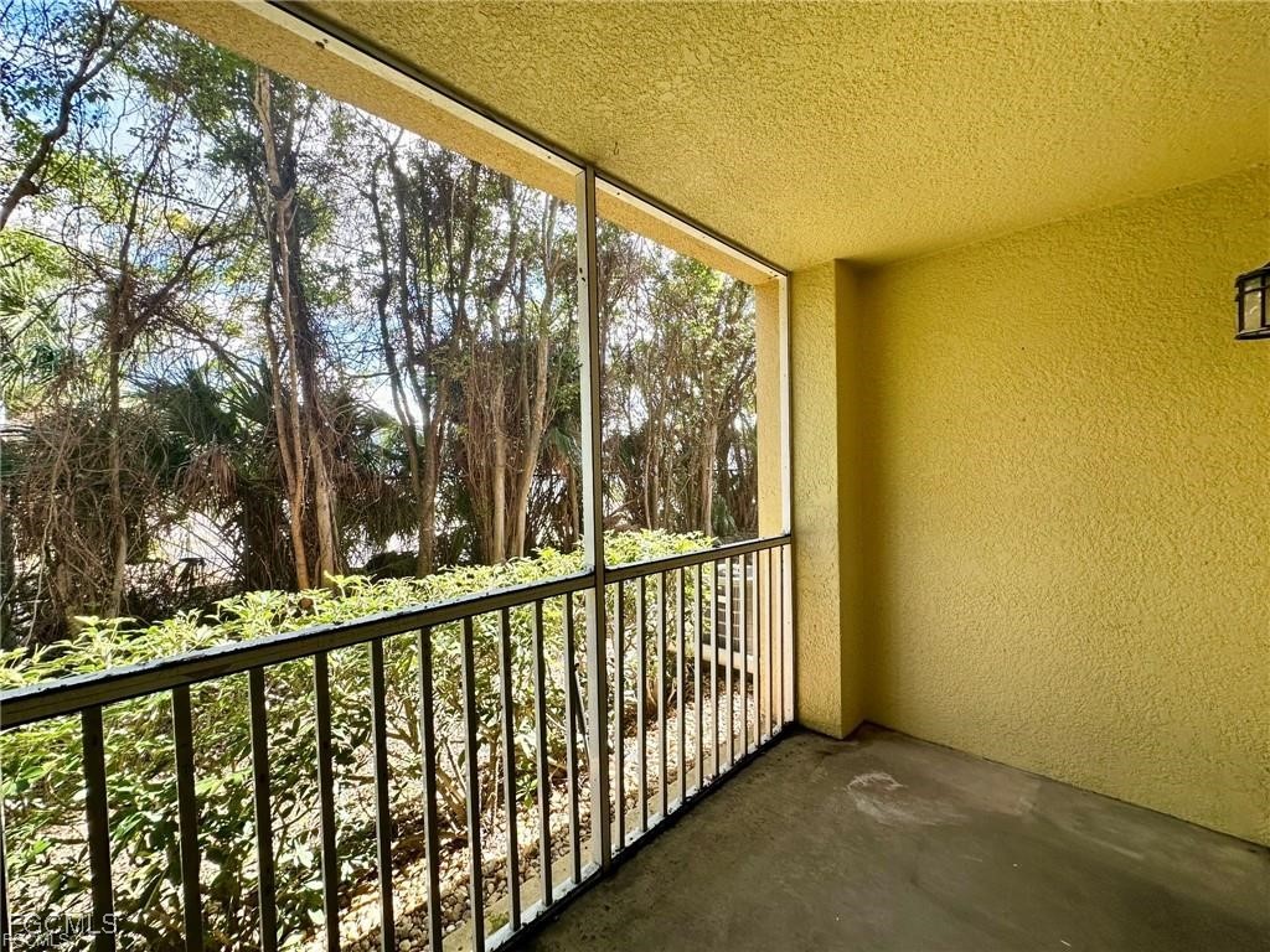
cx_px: 635
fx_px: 514
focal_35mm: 14
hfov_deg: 102.1
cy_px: 476
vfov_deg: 85.7
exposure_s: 1/99
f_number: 2.2
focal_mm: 2.22
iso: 64
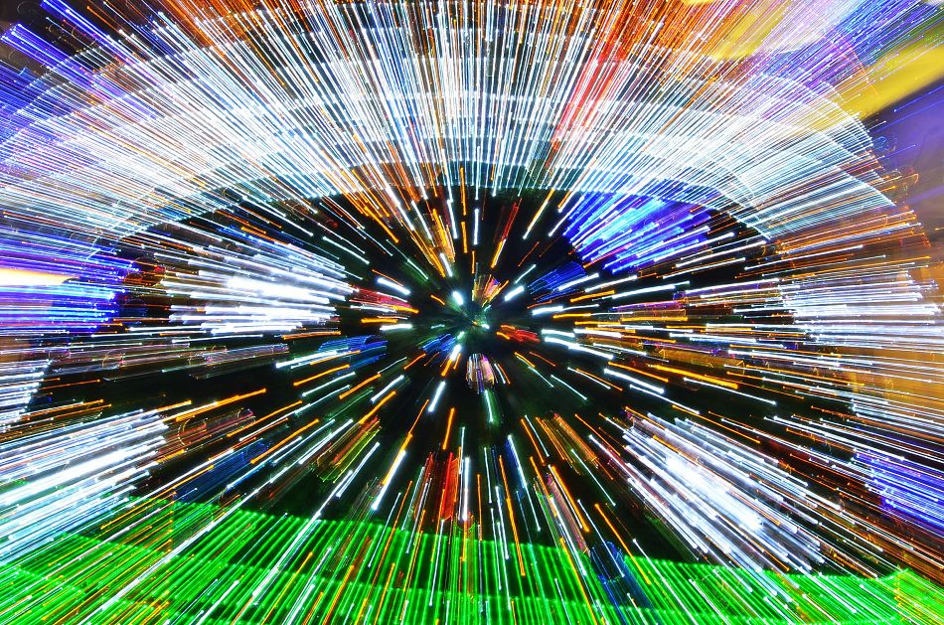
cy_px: 312
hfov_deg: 95.1
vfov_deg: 71.8
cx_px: 472
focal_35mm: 16
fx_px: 432
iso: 100
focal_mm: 11
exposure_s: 8
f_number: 22
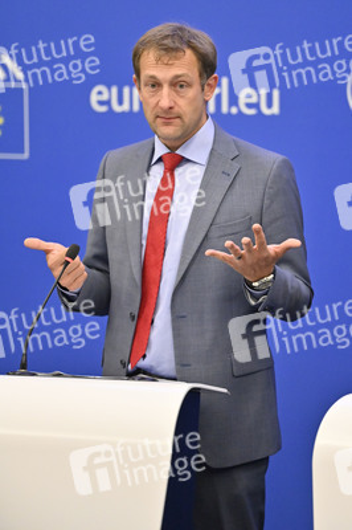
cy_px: 265
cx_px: 176
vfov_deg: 10.3
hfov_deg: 6.9
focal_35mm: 200
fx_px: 2938
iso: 5000
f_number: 2.8
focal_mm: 200
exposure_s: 1/800
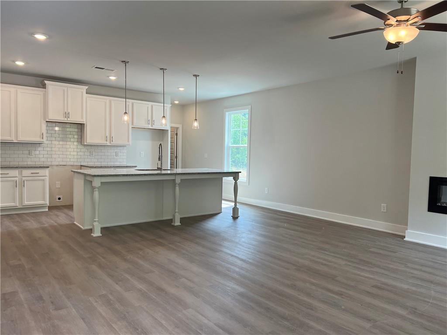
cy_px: 168
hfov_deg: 67.3
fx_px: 336
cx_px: 224
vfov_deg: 53.1
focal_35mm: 26
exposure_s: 1/146
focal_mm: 5.7
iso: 64
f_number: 1.5
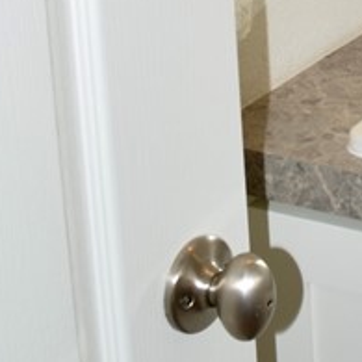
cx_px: 627
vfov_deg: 12.8
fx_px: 1514
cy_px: -221
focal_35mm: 128
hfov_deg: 12.6
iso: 200
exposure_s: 1/60
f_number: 6.3
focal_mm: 18
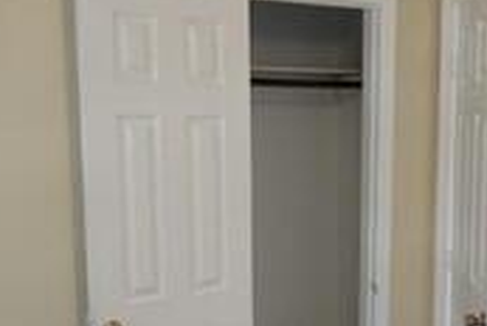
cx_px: 293
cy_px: 267
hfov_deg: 33.2
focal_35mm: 60
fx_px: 813
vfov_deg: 22.4
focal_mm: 7
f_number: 1.8
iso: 100
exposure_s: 1/40
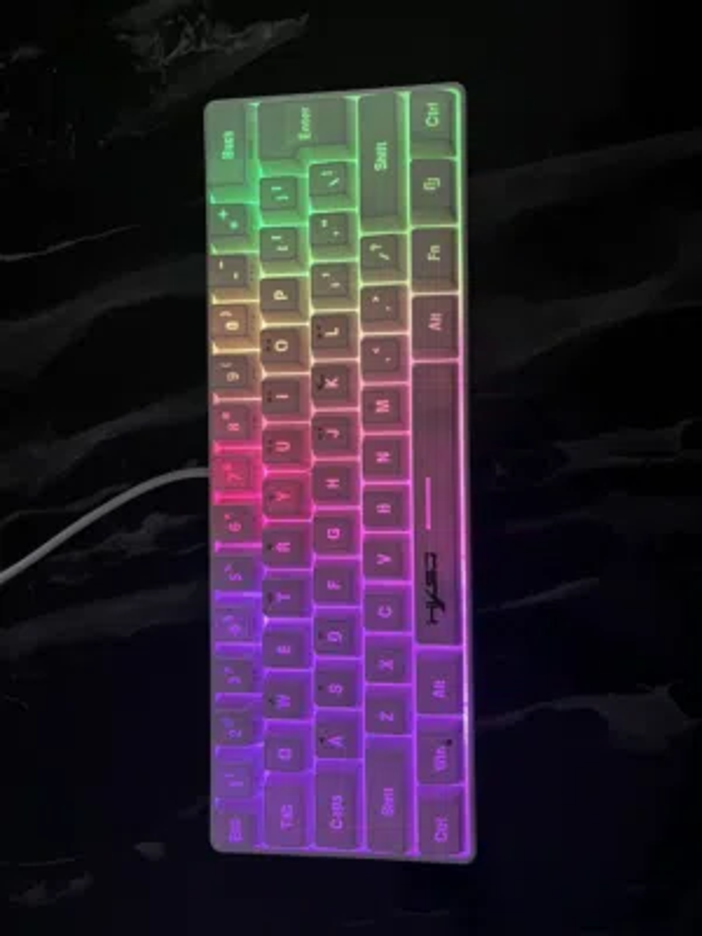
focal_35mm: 26
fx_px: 703
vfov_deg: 67.3
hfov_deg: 53.1
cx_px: 351
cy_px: 468
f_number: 1.6
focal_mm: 5.1
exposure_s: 1/33
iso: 400
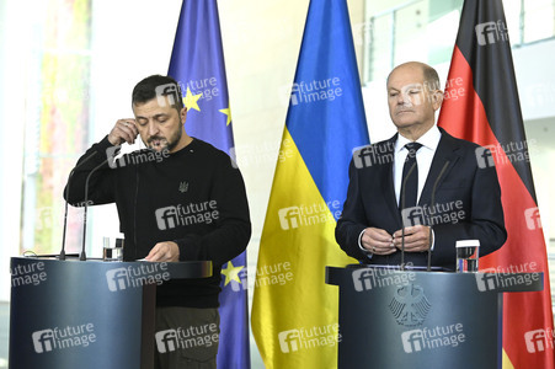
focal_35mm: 82
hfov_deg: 24.8
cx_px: 278
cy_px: 184
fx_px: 1263
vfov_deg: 16.6
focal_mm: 82
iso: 5000
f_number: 4.5
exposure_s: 1/1000
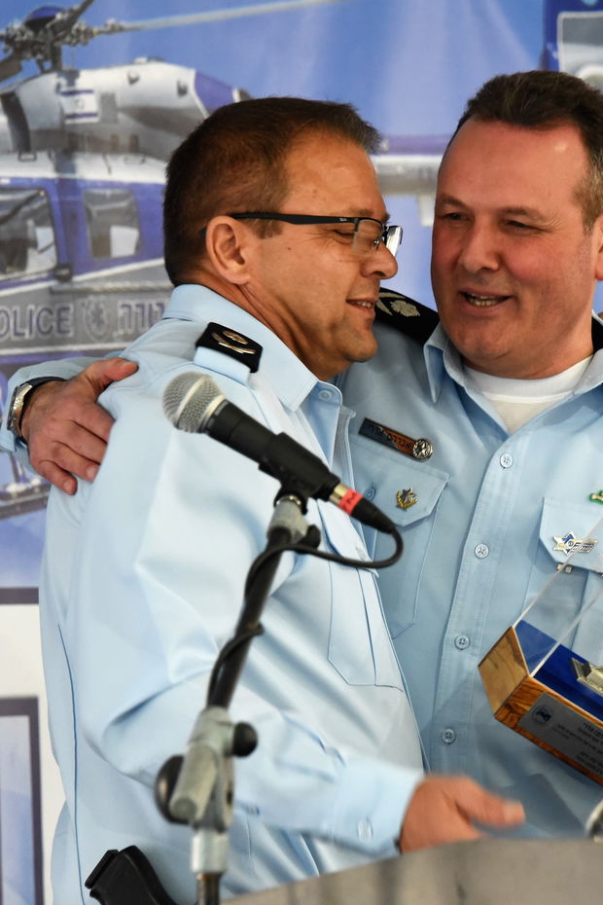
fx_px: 6808
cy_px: 452
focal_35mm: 271
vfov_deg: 7.6
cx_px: 424
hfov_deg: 5.1
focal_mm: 180
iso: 3200
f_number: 6.3
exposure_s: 1/100
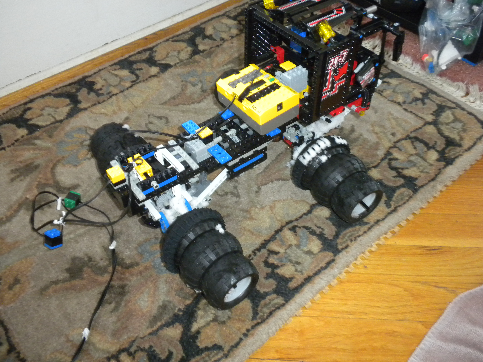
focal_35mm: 37
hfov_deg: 50.1
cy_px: 181
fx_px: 516
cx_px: 242
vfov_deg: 38.7
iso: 400
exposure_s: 1/30
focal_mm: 6.6
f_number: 3.5
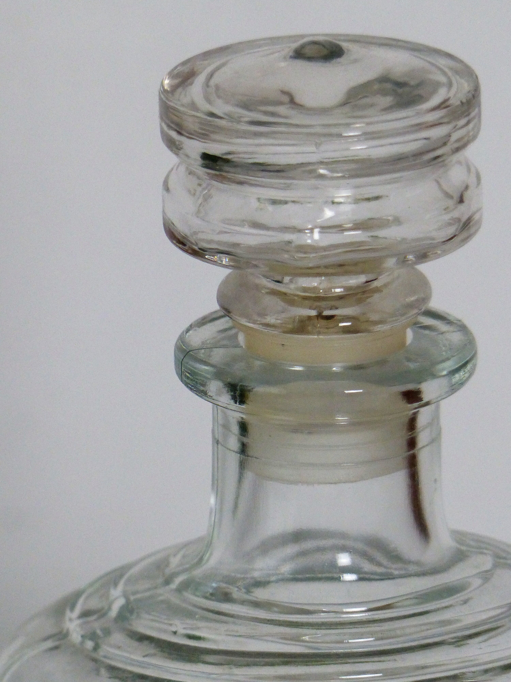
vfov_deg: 4.4
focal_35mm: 454
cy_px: 341
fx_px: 8936
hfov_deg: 3.3
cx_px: 256
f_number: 2.8
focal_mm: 74.3
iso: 400
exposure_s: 1/100
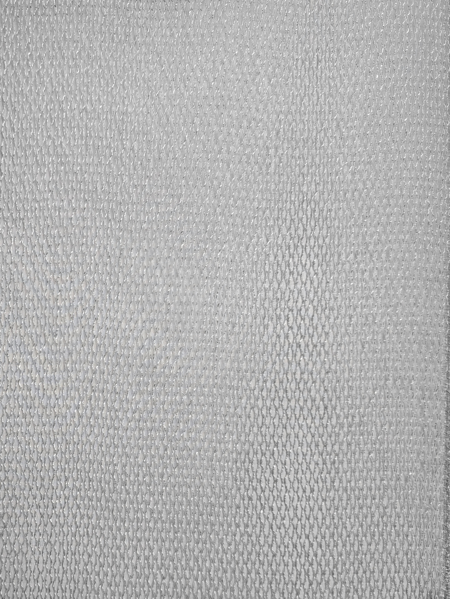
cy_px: 300
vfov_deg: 73.9
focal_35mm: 23
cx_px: 225
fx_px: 399
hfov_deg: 58.9
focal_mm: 6.3
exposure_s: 1/101
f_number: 1.7
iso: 400
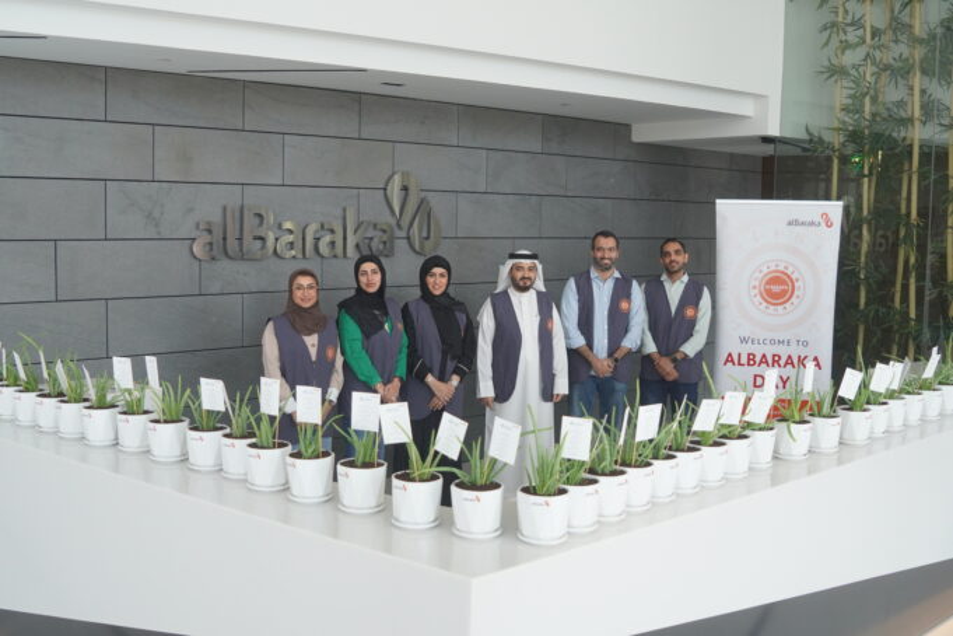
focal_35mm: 36
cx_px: 476
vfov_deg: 36.9
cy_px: 318
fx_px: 953
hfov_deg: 53.1
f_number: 4
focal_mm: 24
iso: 800
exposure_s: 1/160
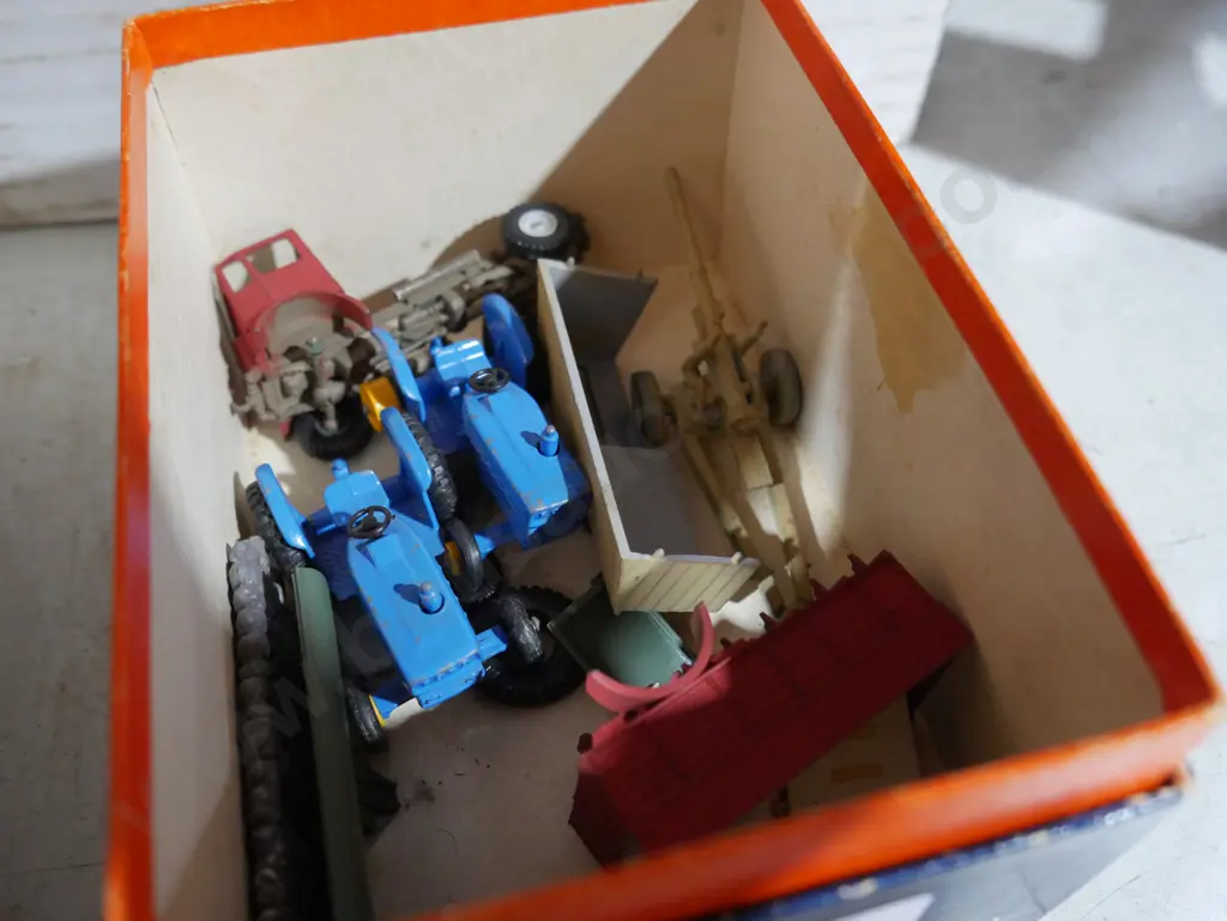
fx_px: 1064
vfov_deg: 46.8
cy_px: 460
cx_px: 614
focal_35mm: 30
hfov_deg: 59.9
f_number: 3.6
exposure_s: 1/60
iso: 2000
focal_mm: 15
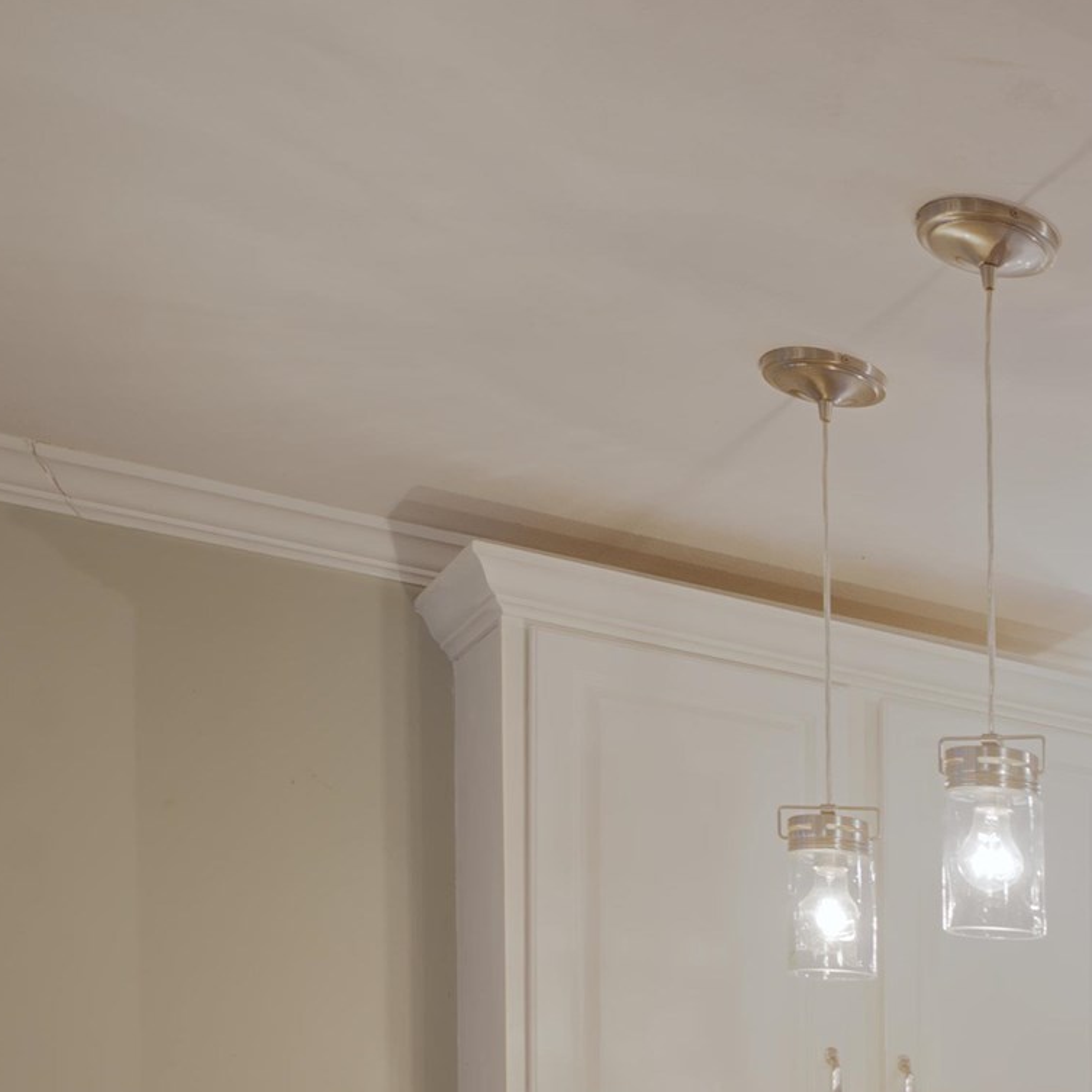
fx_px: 1918
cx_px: 1721
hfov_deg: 23.7
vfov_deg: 28.2
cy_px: 1266
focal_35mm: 54
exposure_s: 1/2
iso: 250
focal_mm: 15.5
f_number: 7.1
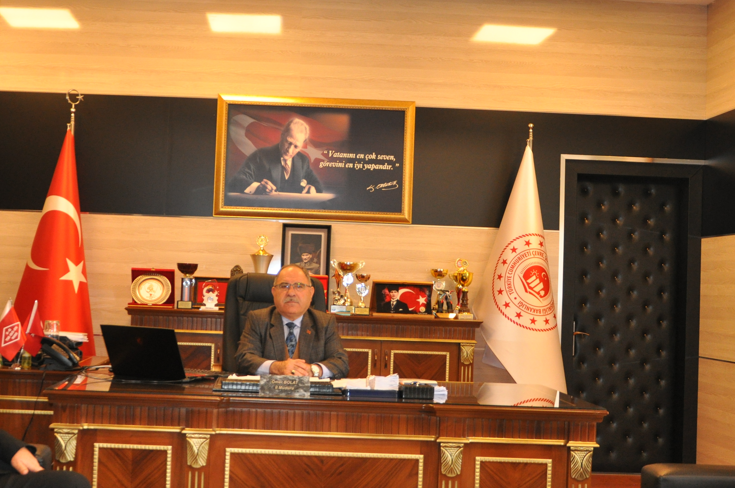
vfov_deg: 26.9
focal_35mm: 50
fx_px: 1020
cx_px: 299
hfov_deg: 39.5
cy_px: 240
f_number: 3.8
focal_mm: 22
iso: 800
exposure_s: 1/60
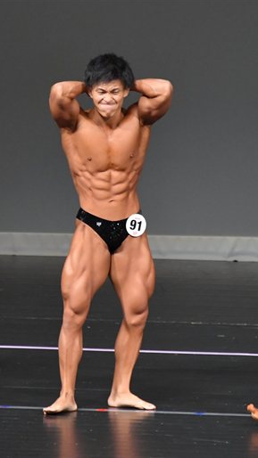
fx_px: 6630
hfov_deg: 2.2
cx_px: 103
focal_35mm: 545
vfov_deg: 4.0
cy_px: 229
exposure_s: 1/400
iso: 5000
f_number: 5.6
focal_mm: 230
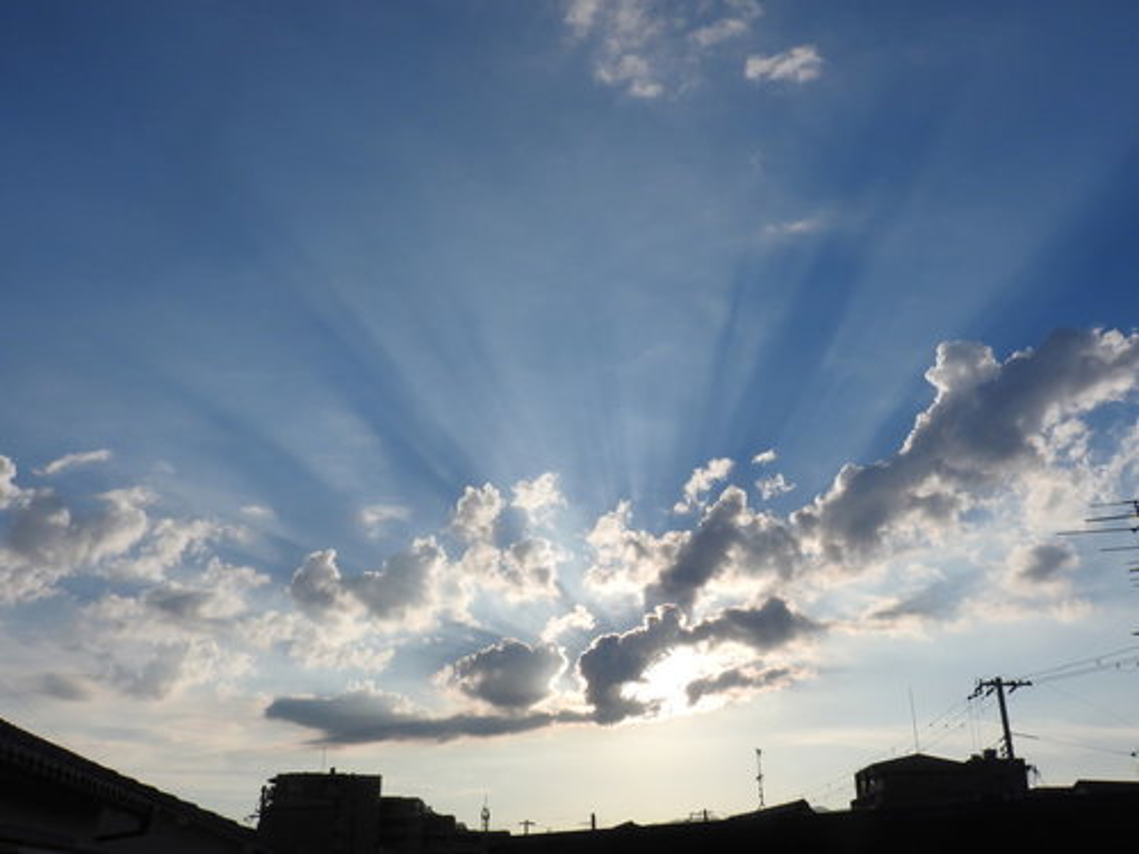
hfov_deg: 55.4
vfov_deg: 42.9
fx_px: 1086
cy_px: 427
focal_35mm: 33
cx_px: 570
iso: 100
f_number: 6.4
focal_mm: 5.9
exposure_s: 1/1600
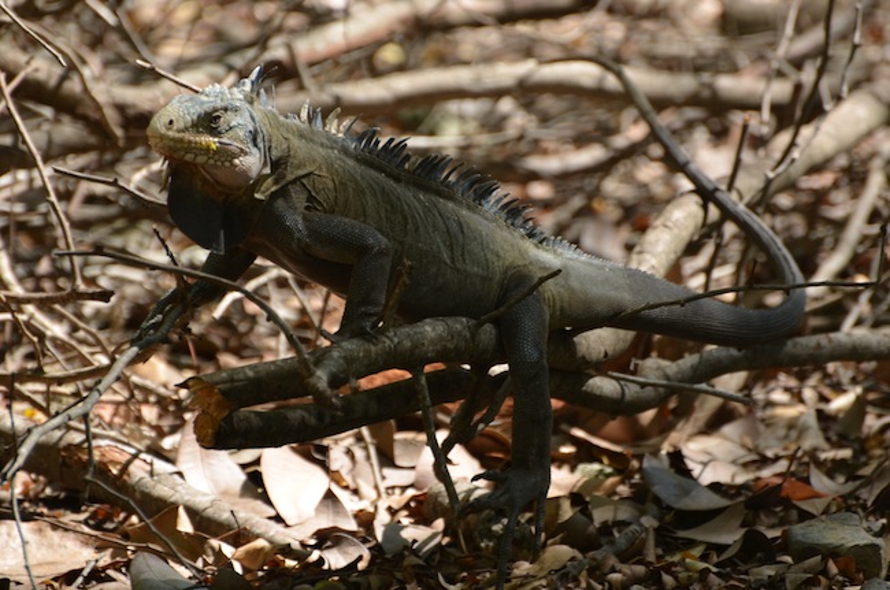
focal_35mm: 420
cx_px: 445
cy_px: 295
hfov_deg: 4.9
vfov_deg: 3.3
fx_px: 10365
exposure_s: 1/40
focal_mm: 280
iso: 100
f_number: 5.6
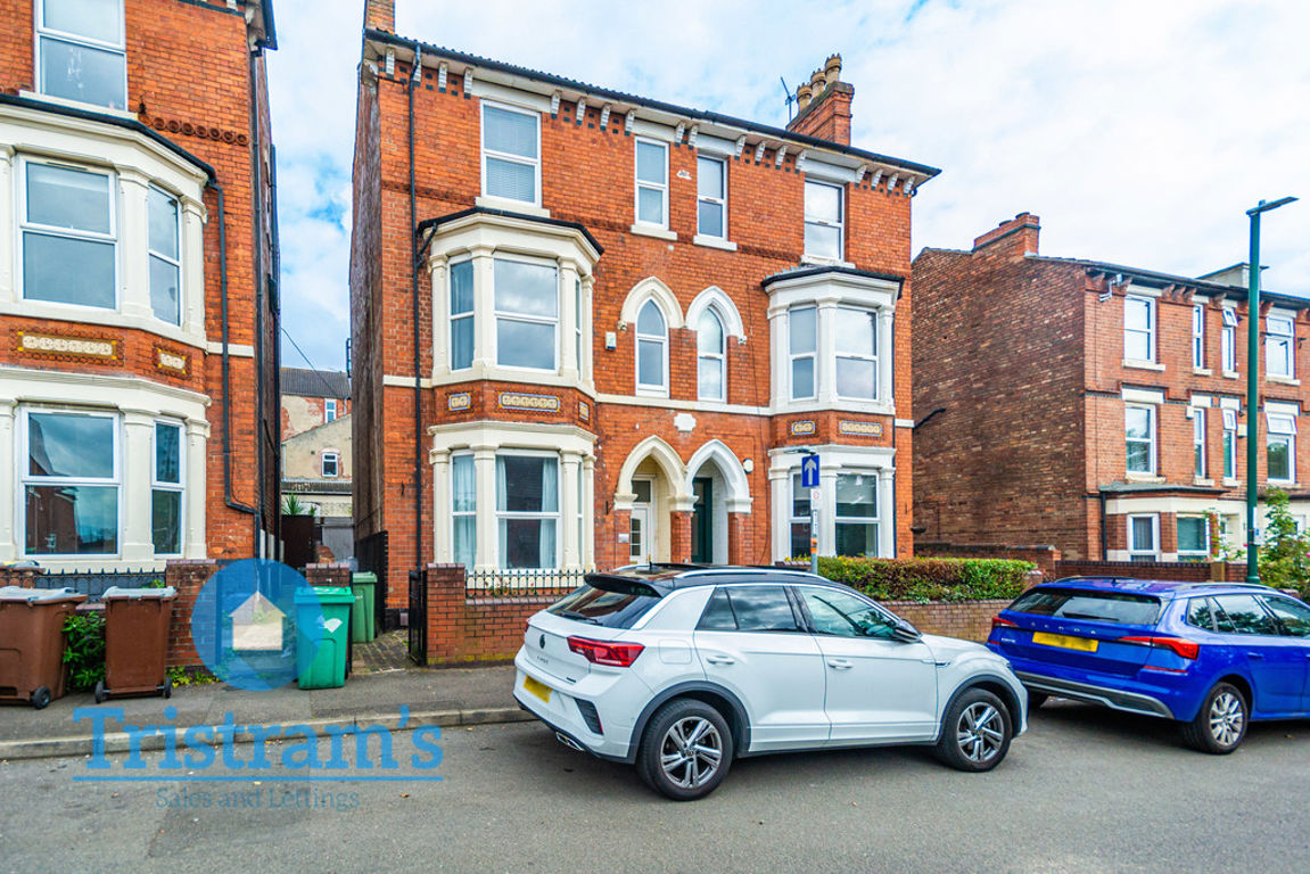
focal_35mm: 15
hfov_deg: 100.4
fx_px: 546
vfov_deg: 77.4
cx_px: 655
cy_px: 437
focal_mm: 10
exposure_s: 1/500
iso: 400
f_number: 7.1
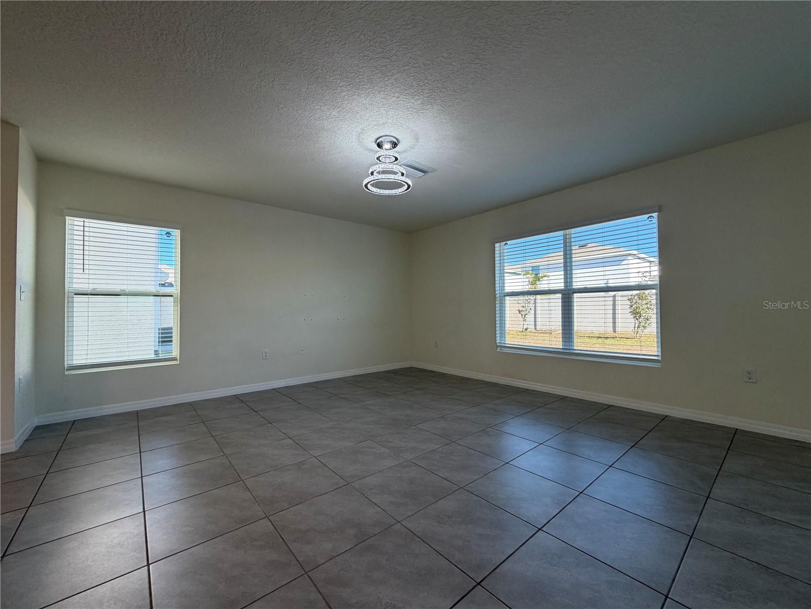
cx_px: 406
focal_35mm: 14
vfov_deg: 85.7
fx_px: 328
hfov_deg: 102.1
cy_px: 304
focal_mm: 2.22
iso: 80
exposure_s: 1/120
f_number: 2.2
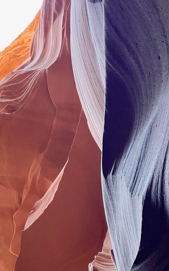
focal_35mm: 47
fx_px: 347
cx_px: 0
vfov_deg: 41.5
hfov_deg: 26.0
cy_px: 201
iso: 125
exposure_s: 1/73
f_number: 1.6
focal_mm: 4.2
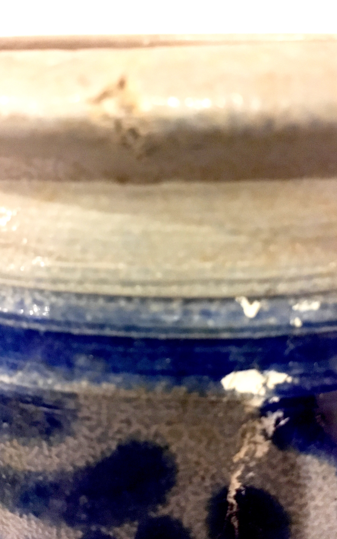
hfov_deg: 40.6
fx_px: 456
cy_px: 268
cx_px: 166
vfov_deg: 61.2
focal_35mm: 31
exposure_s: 1/15
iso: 1000
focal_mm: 4.15
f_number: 2.2
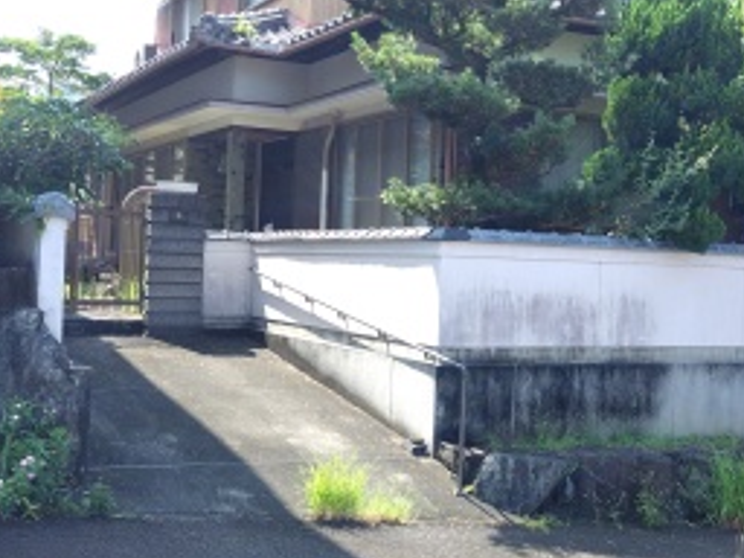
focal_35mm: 54
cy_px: 250
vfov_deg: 27.0
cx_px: 480
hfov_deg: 35.3
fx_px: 1161
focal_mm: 5.5
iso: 50
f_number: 1.9
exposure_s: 1/300
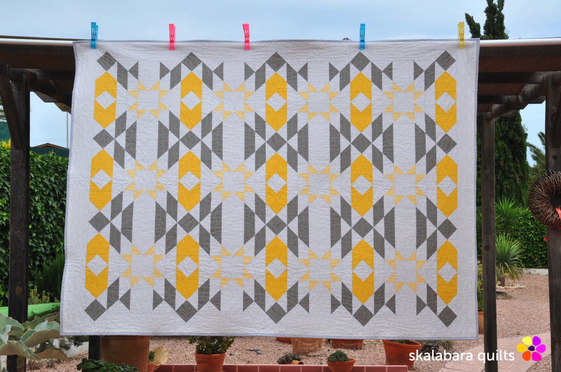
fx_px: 1050
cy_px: 186
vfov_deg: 20.1
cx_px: 280
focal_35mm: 68
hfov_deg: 29.9
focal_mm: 45
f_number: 14
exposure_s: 1/200
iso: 200
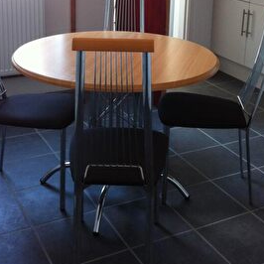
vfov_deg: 27.5
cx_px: 138
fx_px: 526
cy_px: 47
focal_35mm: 61
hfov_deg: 28.2
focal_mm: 3.85
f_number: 2.8
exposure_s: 1/15
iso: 80
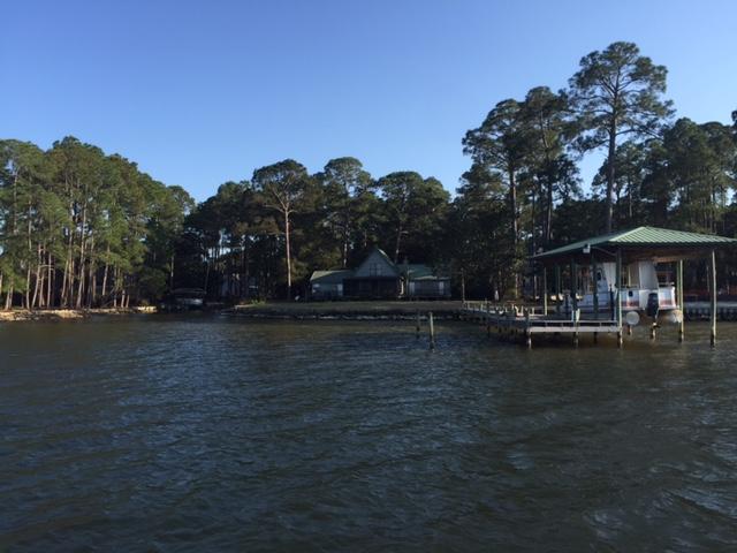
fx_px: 617
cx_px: 368
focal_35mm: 29
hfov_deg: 61.7
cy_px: 276
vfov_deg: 48.2
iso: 32
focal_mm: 4.15
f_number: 2.2
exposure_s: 1/1236
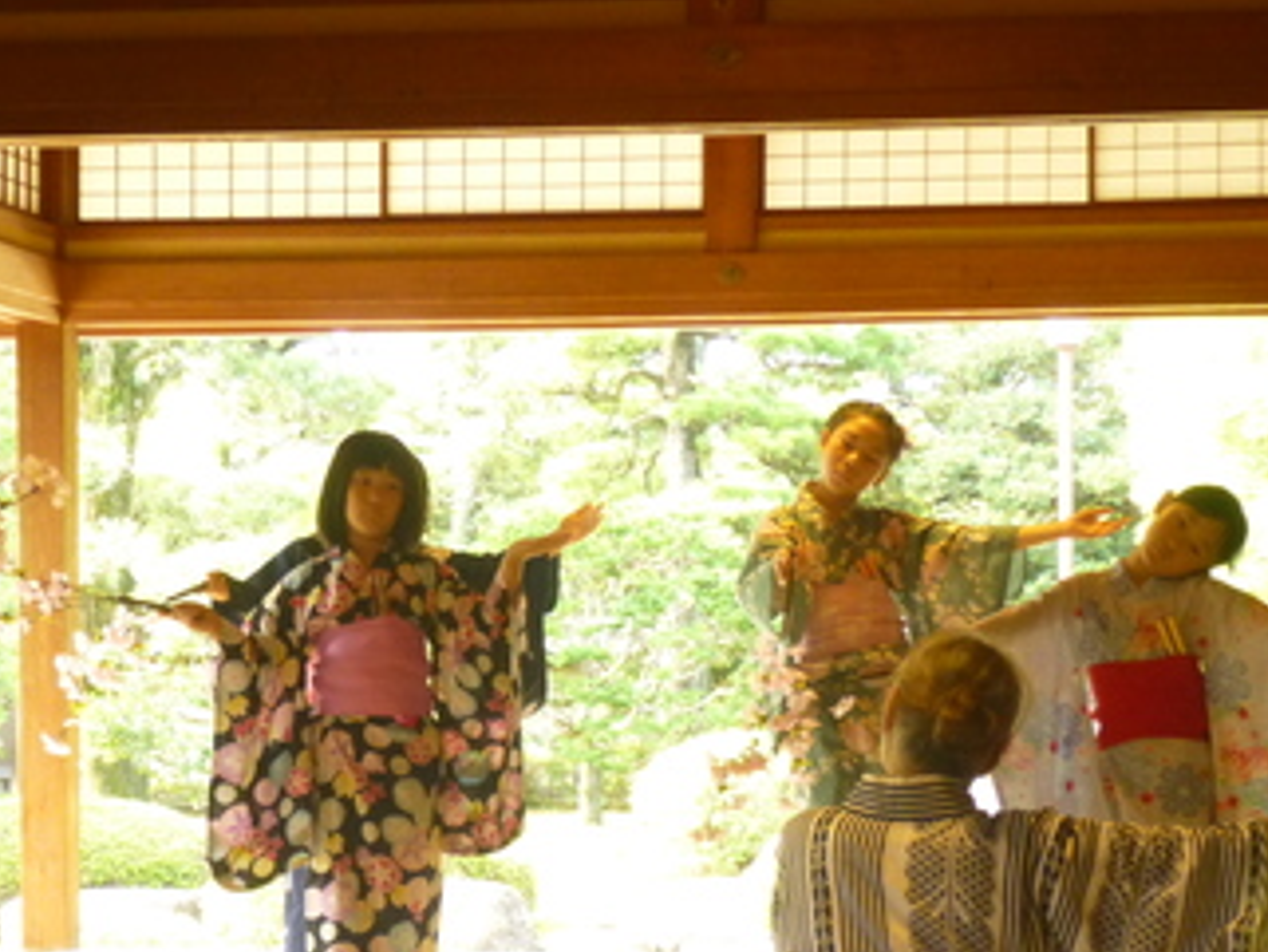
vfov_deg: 14.0
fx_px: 3848
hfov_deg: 18.7
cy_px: 851
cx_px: 571
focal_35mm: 105
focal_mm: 9.2
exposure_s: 1/30
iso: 400
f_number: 4.1
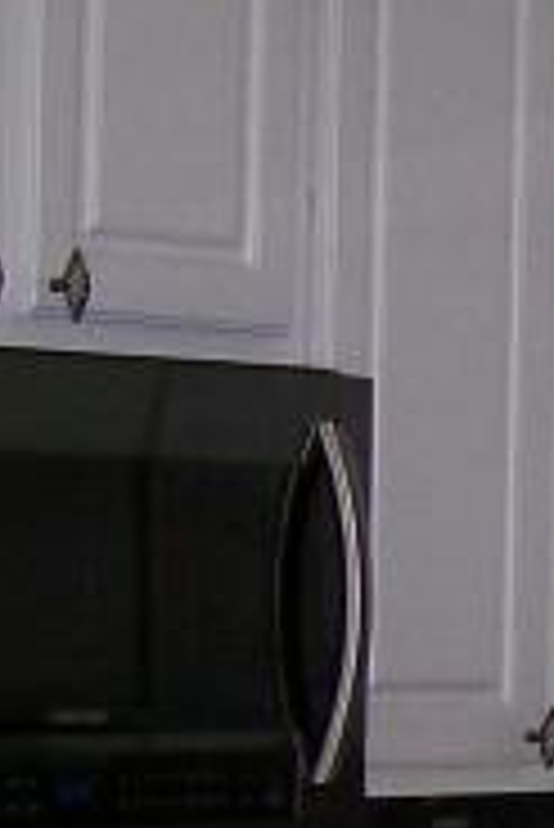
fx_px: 4792
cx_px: 1261
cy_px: 1242
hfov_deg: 6.4
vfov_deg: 9.6
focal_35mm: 208
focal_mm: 6
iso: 80
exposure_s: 1/64
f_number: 2.7
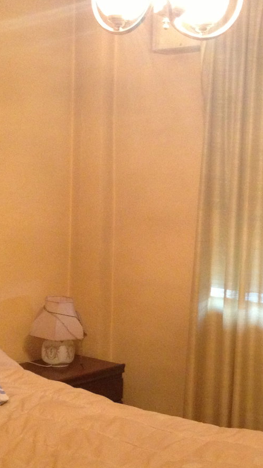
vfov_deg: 32.2
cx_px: 158
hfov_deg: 18.5
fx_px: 806
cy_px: 301
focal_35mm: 65
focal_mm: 4.13
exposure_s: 1/15
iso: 400
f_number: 2.4
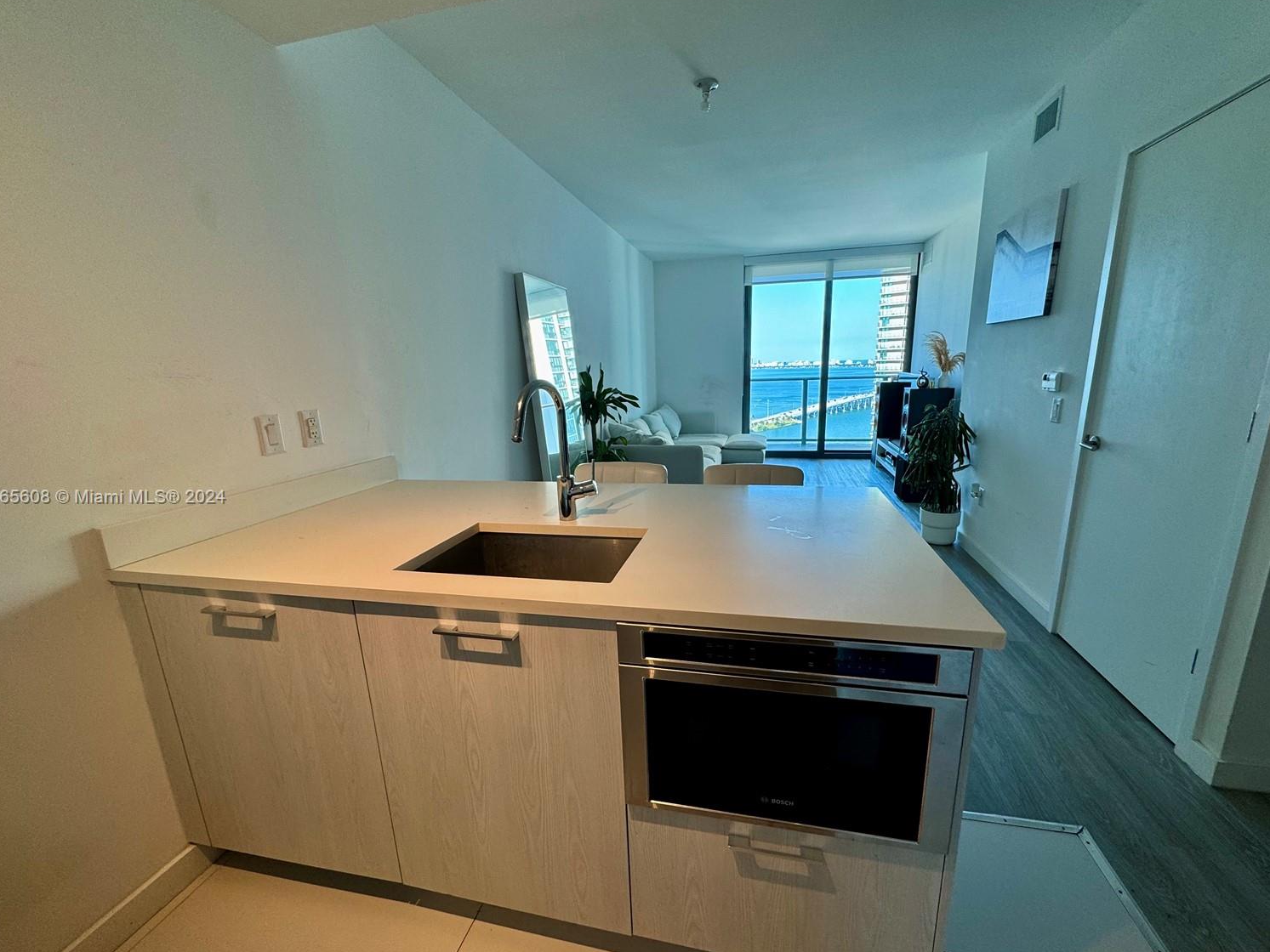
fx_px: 550
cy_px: 498
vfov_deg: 81.7
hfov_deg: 98.2
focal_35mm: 15
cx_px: 634
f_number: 2.2
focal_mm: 2.22
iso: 64
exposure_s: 1/120
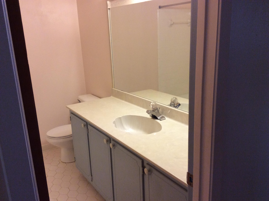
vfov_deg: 44.1
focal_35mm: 32
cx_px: 134
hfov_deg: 56.9
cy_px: 100
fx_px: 248
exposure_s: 1/24
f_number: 2.4
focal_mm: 3.3
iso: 125
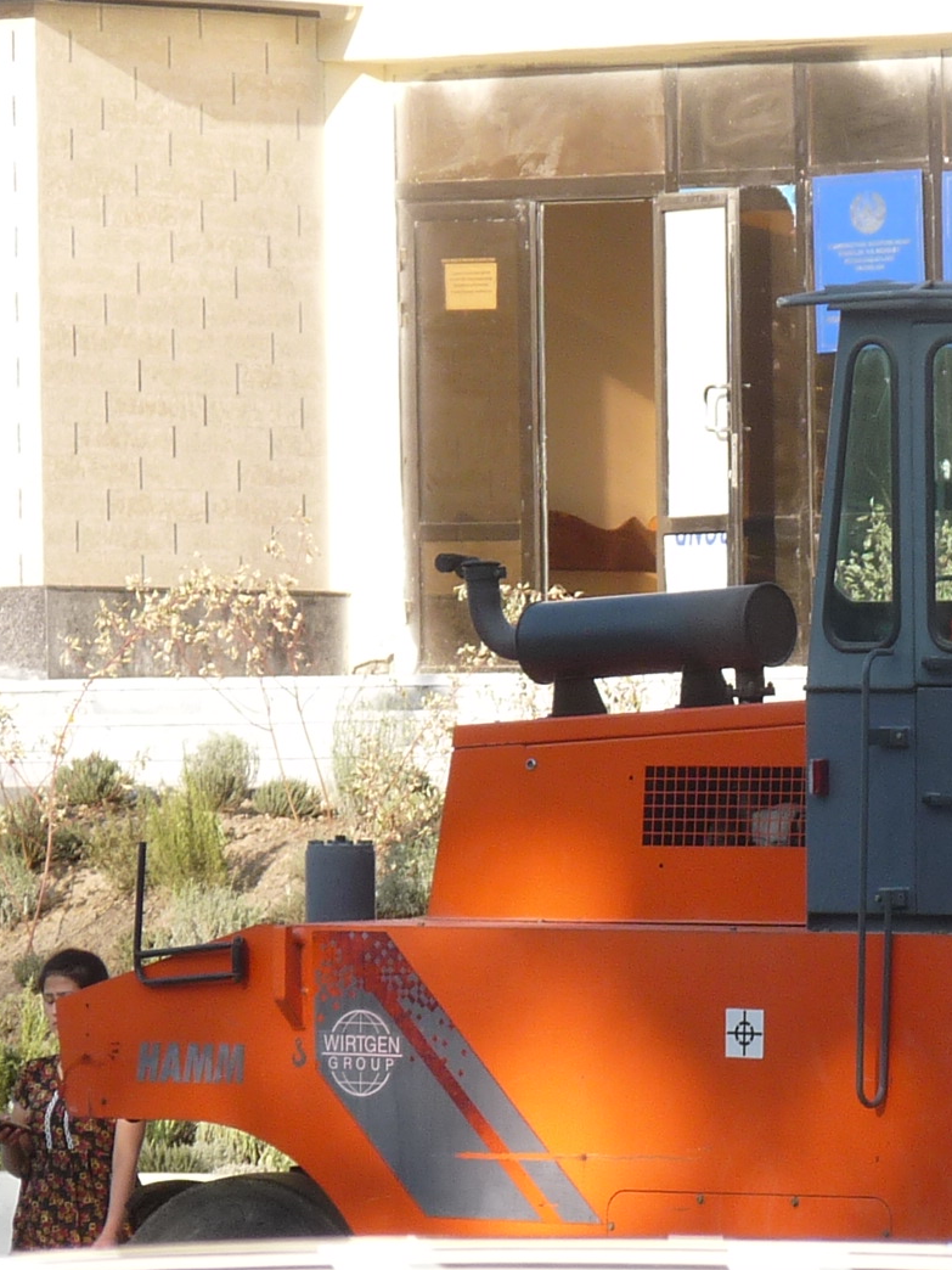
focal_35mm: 521
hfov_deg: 2.9
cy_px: 701
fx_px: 19105
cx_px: 967
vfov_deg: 3.8
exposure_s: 1/320
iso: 100
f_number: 3.7
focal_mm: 34.2
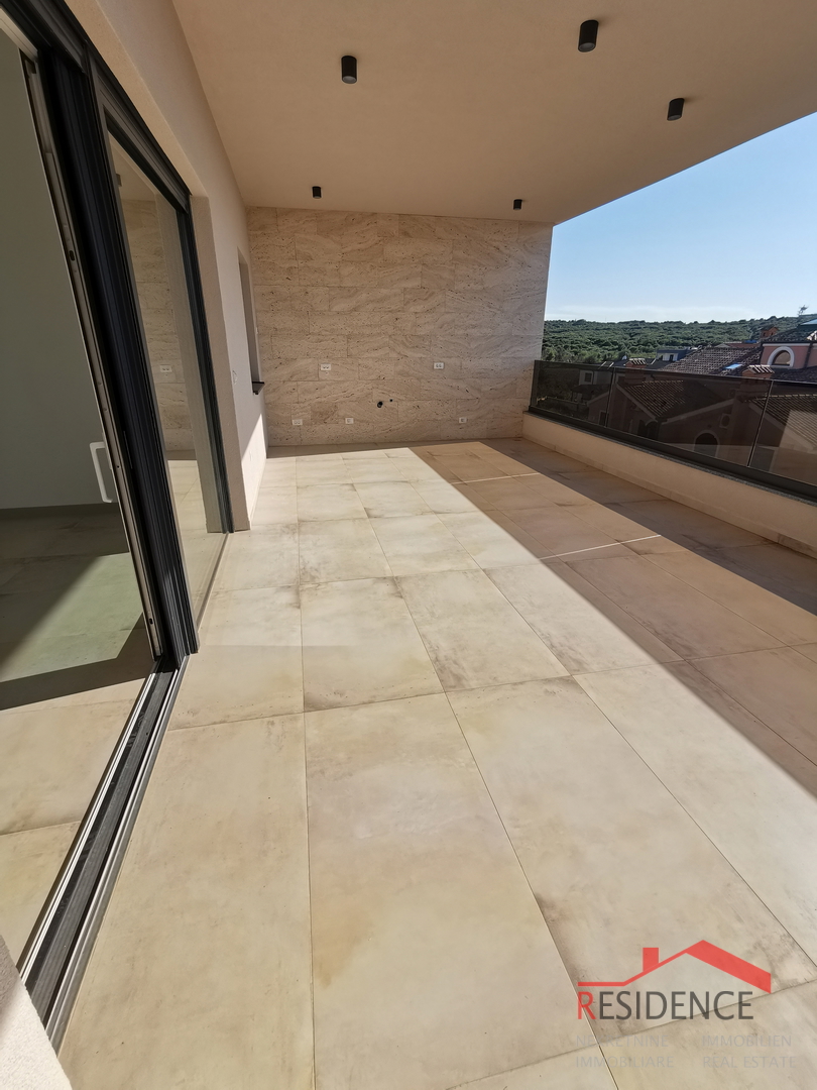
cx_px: 408
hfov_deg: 78.1
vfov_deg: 94.5
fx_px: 504
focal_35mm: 16
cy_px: 545
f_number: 2.2
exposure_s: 1/887
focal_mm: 2.35
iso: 50
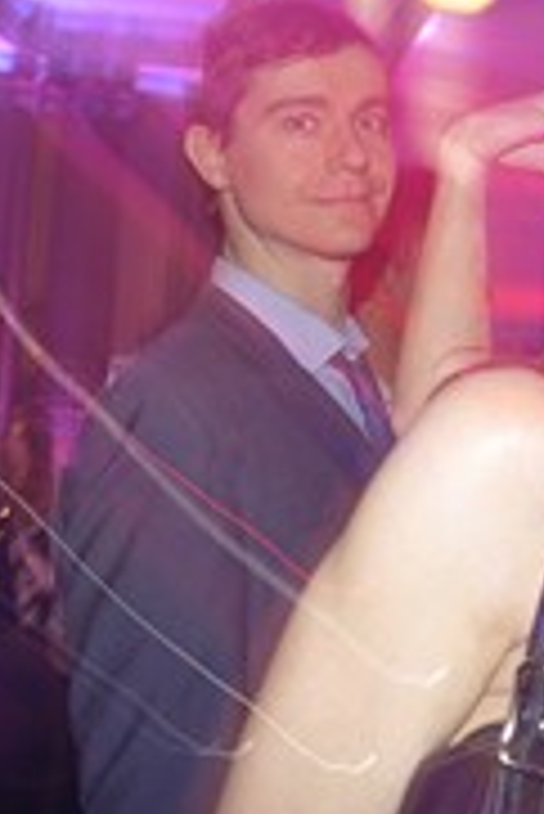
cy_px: 250
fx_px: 1855
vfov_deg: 24.6
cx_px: 1052
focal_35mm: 82
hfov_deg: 14.2
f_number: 5
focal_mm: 18
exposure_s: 1/1.3
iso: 400
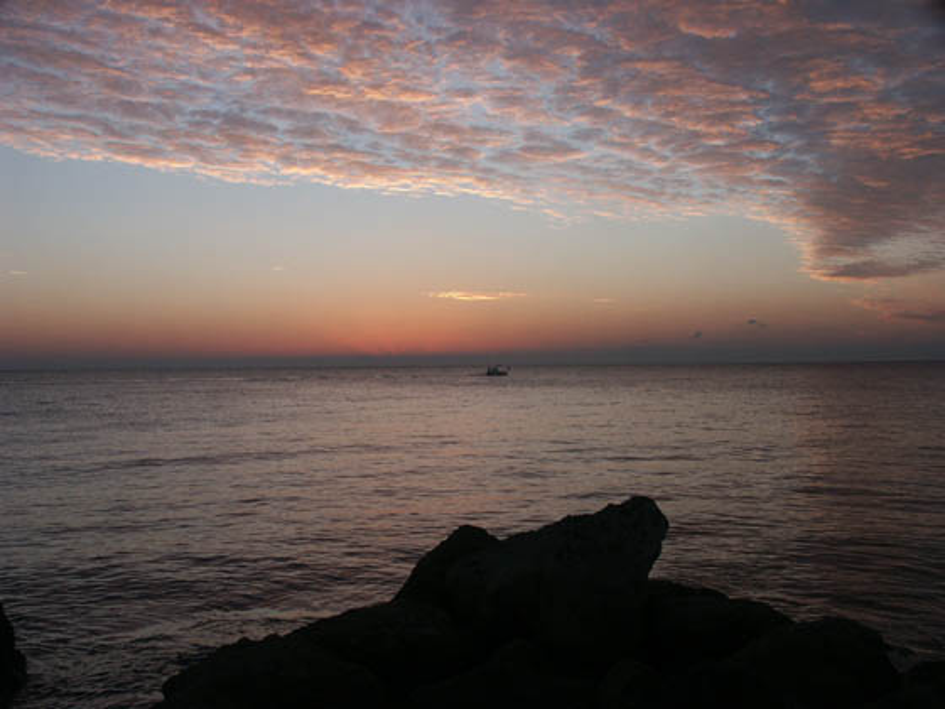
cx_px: 472
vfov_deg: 36.8
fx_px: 1065
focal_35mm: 39
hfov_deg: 47.9
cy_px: 354
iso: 100
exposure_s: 1/180
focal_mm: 10.04
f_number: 4.5
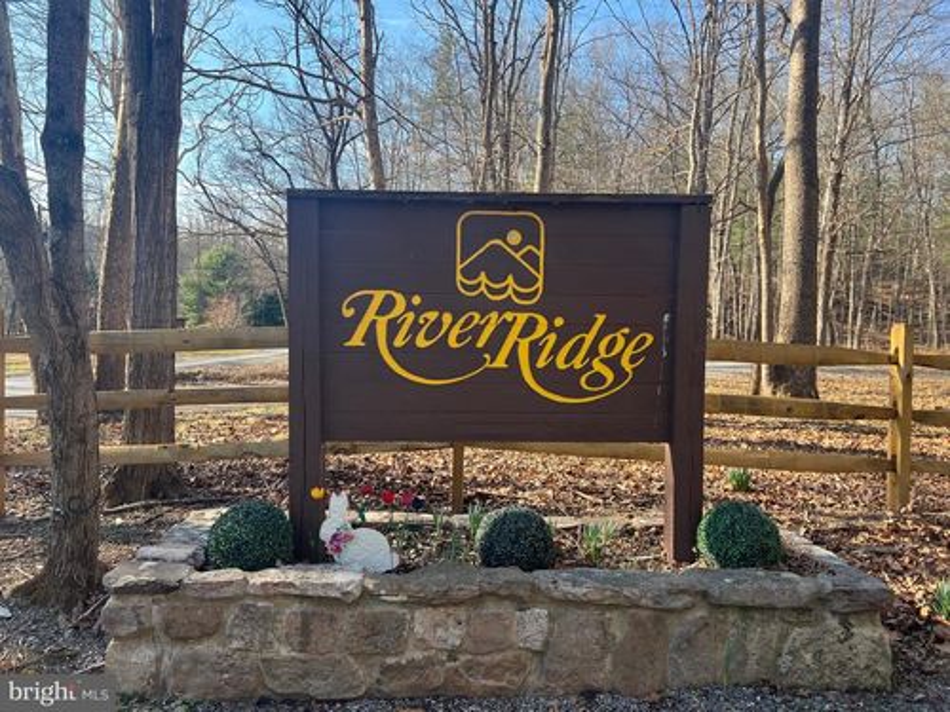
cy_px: 356
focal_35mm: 26
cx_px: 475
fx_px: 714
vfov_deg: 53.1
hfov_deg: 67.3
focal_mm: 5.7
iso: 50
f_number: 1.5
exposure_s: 1/643
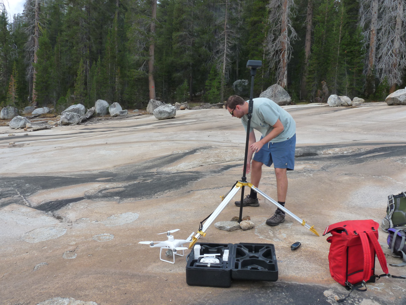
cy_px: 152
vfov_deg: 51.4
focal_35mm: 27
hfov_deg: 65.3
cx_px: 203
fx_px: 317
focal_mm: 4.8
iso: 160
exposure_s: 1/250
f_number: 5.6
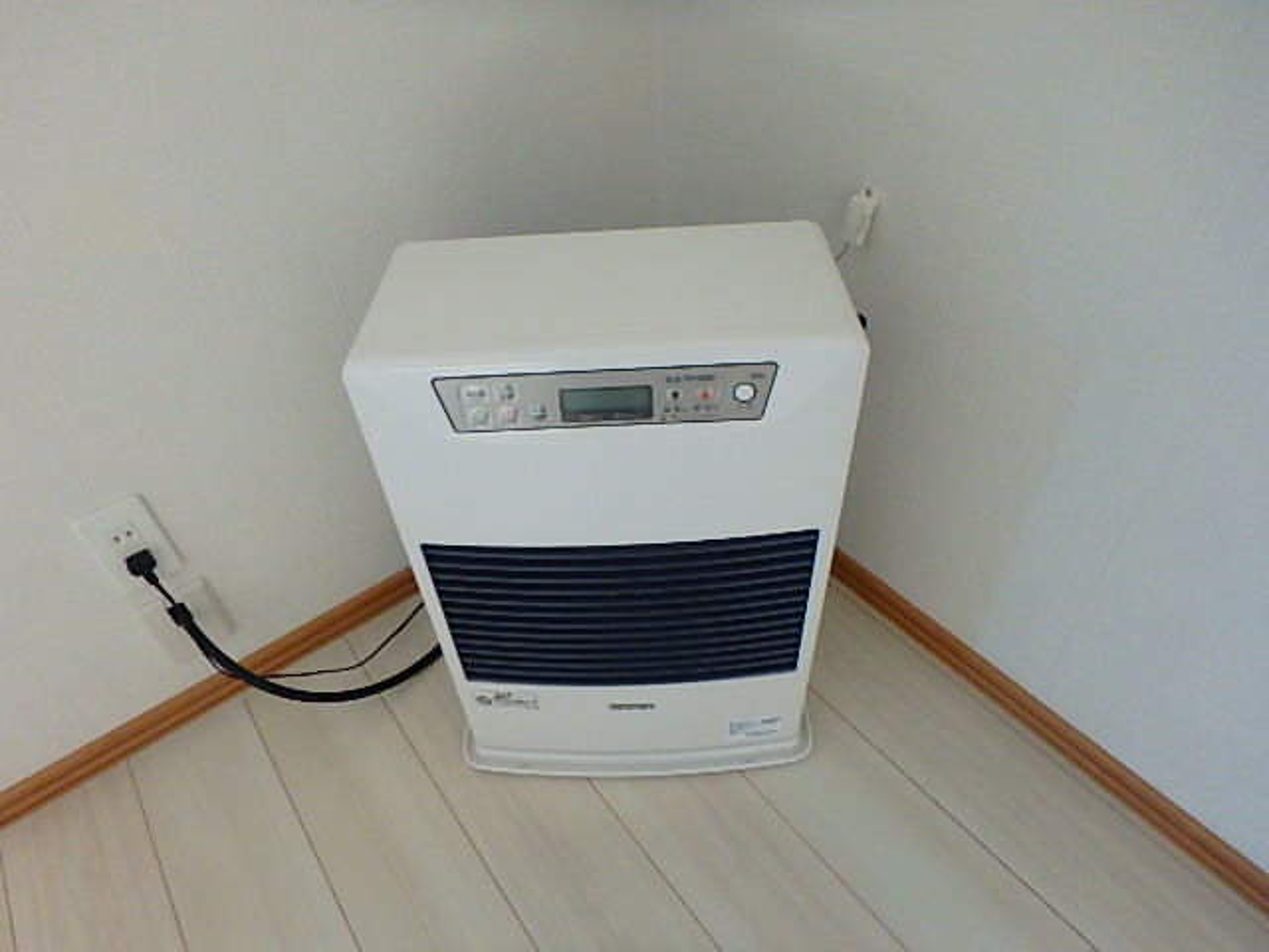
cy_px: 476
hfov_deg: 79.0
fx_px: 770
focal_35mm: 21
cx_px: 634
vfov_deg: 63.4
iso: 400
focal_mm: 3.7
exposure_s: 1/30
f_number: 3.5
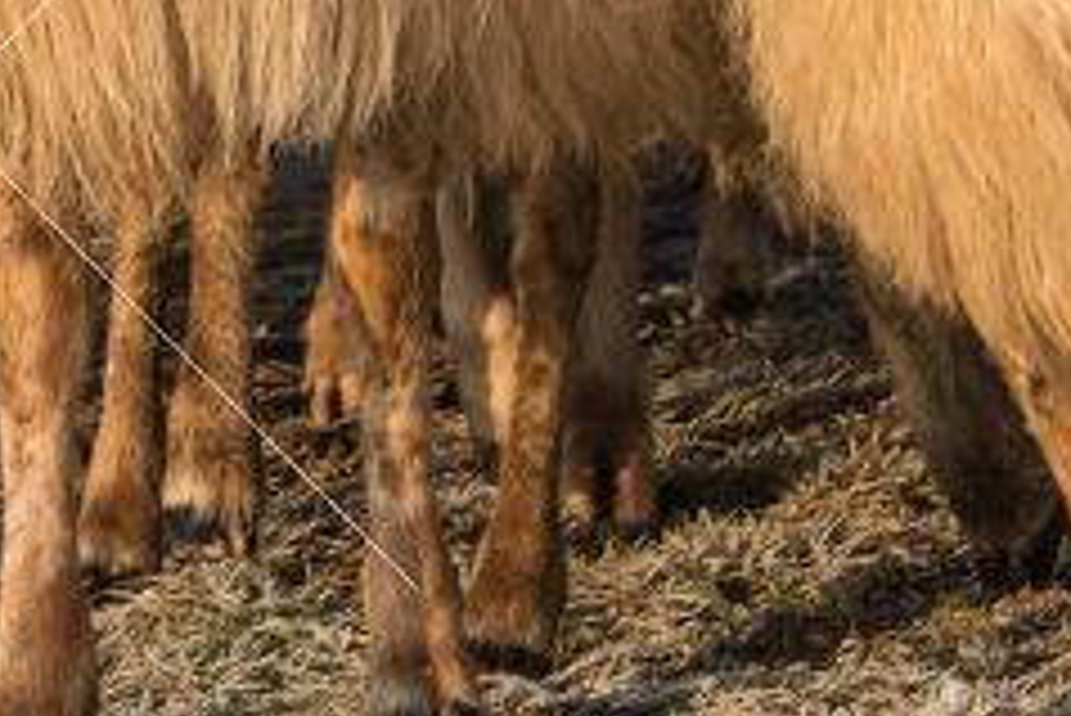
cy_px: -865
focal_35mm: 284
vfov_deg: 4.7
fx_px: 8454
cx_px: -68
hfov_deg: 7.2
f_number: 7.1
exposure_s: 1/500
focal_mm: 52
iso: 320
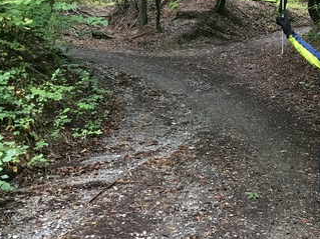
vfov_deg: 25.4
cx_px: 249
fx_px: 527
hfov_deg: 33.0
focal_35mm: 57
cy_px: 61
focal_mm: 3.3
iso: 80
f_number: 2.4
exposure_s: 1/33
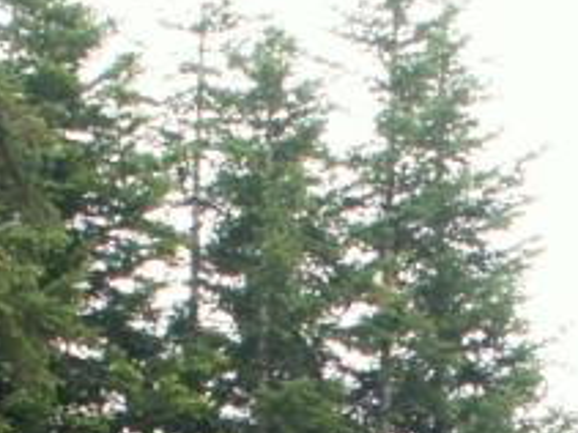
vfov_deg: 8.2
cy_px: 907
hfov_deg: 11.4
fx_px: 2837
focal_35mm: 170
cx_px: 723
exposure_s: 1/40
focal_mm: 5.86
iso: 50
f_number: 5
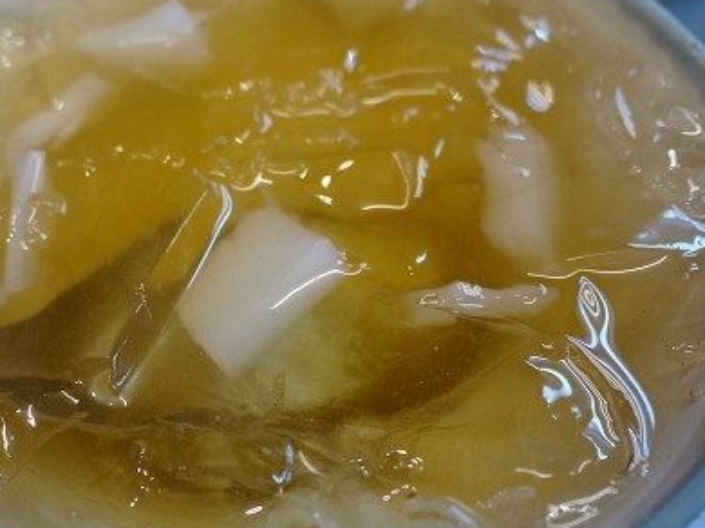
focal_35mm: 46
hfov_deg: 40.8
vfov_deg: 31.5
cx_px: 240
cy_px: 264
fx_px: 936
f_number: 2.5
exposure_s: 1/60
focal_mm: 14
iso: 200
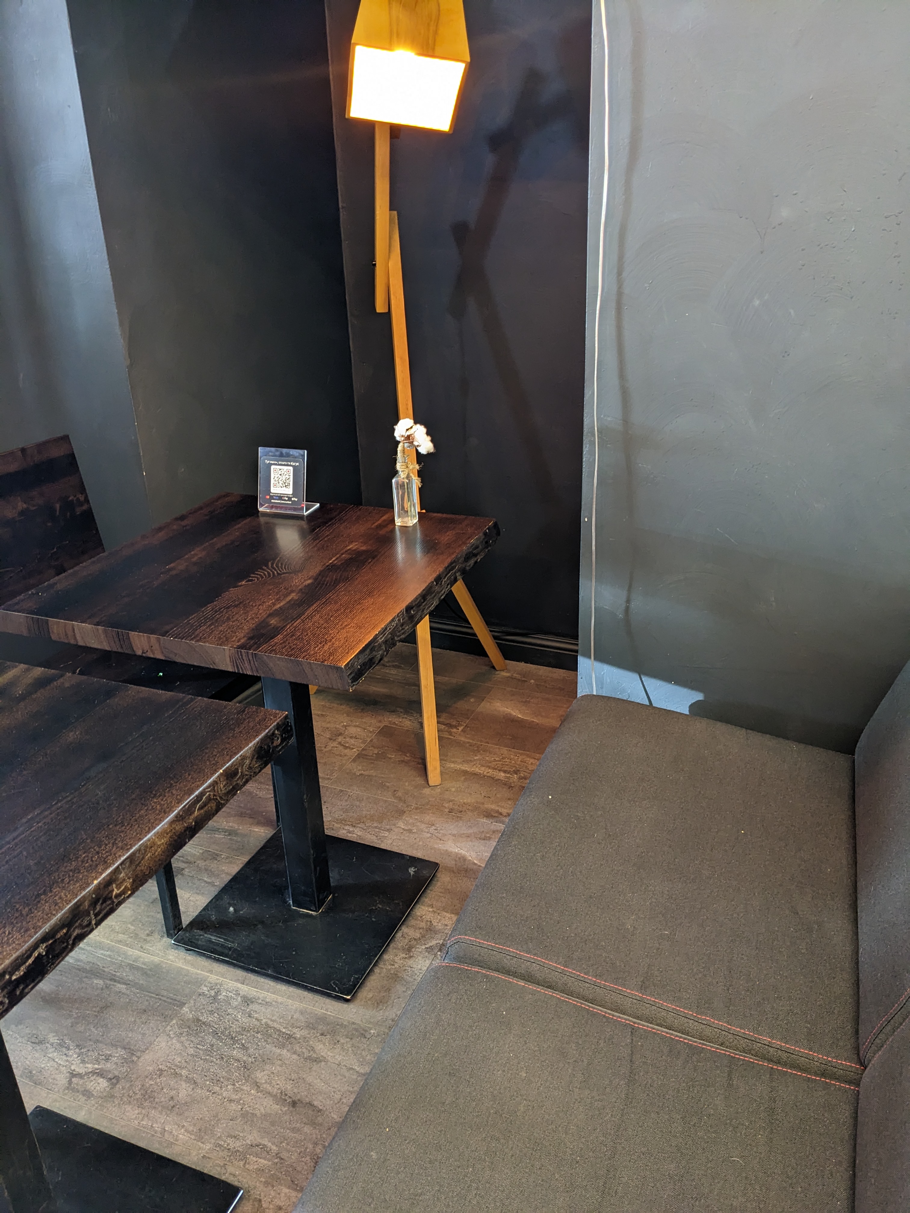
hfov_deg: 51.4
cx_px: 455
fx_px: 946
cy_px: 606
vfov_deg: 65.3
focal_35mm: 27
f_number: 1.73
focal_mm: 4.38
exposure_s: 1/25
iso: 293
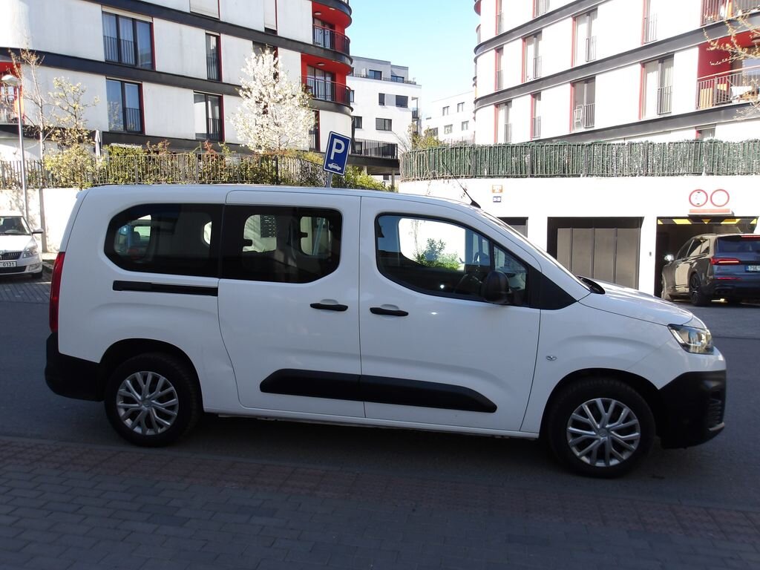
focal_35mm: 27
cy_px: 285
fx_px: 593
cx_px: 380
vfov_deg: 51.4
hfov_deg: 65.3
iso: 100
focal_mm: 4.9
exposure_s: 1/427
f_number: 3
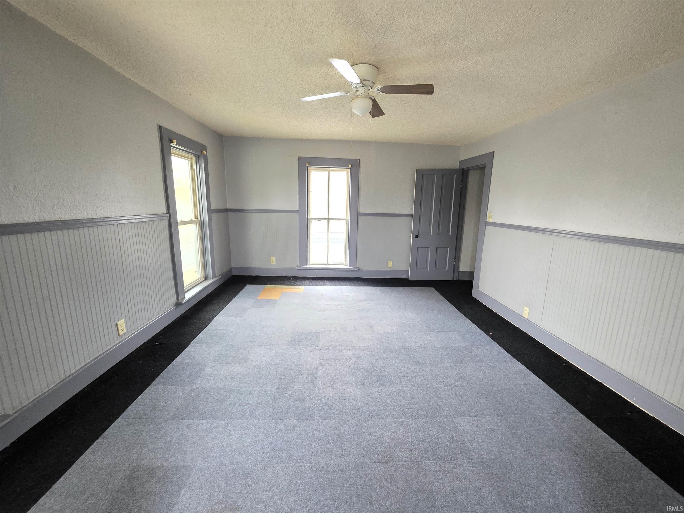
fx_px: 257
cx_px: 342
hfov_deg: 106.2
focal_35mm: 13
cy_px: 256
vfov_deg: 89.9
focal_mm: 2.2
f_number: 1.9
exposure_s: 1/30
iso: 1000
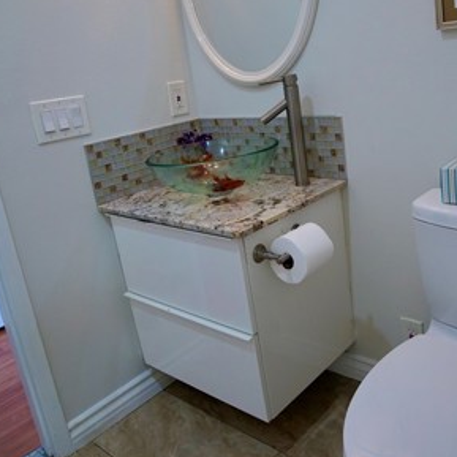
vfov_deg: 50.5
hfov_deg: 49.9
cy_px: 168
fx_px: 478
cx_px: 315
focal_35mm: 32
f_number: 4
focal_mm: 17
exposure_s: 1/160
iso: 1000
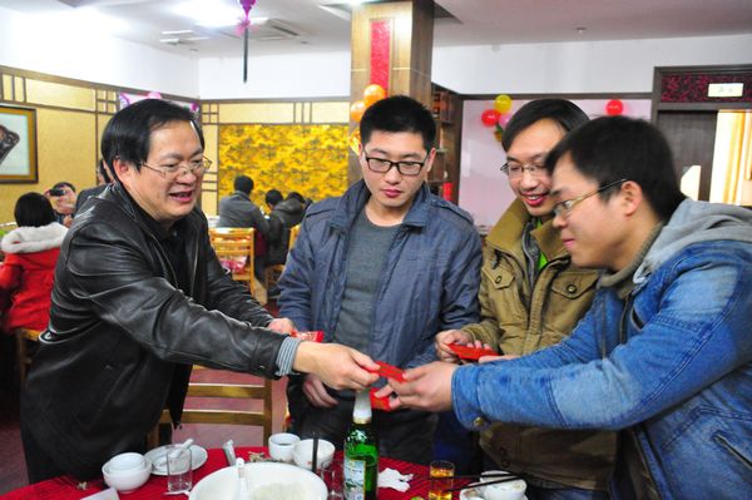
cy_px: 250
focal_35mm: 32
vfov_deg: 41.6
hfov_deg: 59.5
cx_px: 376
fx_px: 657
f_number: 3.8
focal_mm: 21
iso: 3200
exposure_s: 1/25
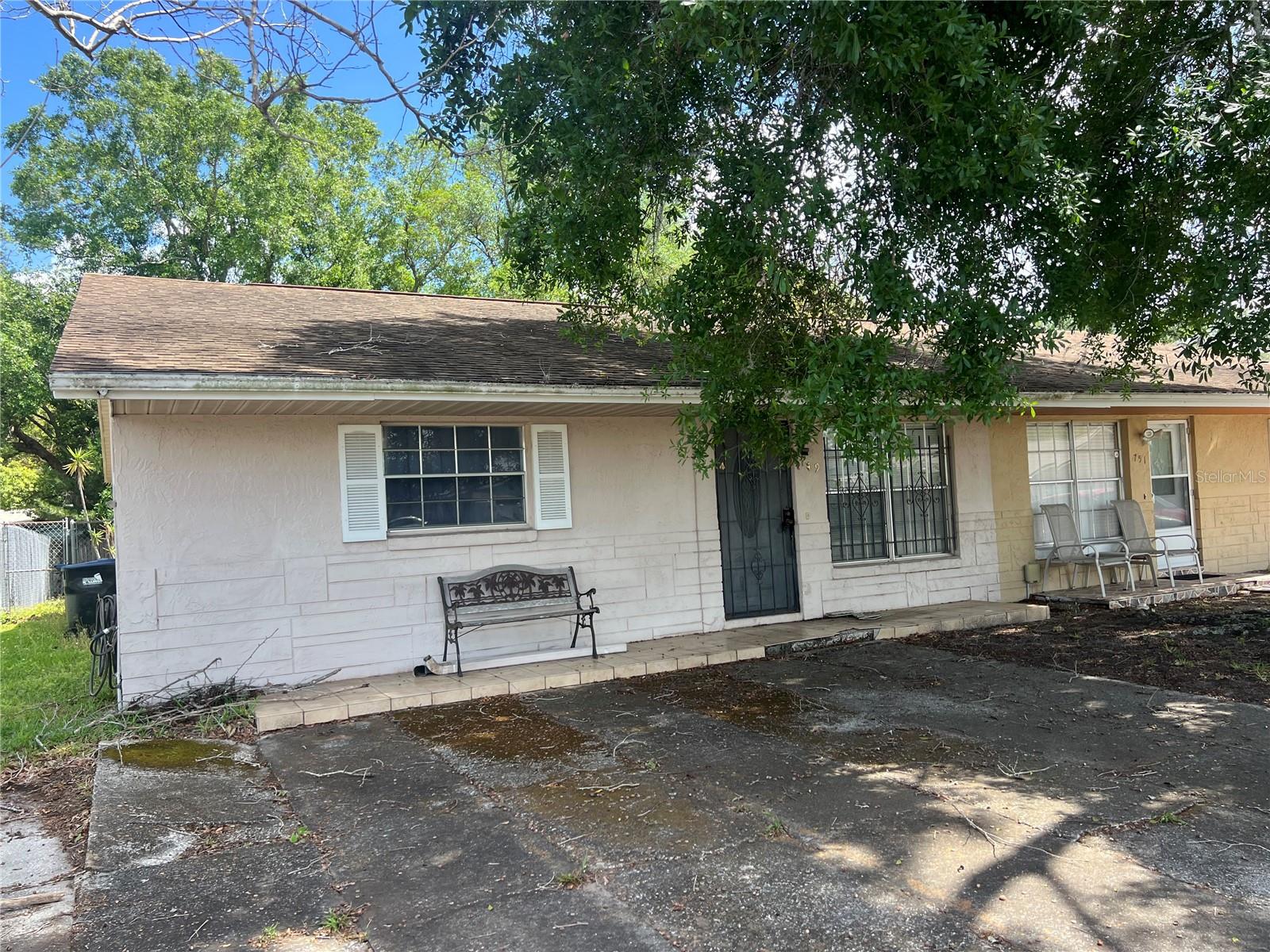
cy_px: 476
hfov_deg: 67.3
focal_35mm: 26
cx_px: 635
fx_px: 954
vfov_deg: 53.1
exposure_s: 1/803
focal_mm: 5.7
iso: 50
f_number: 1.5
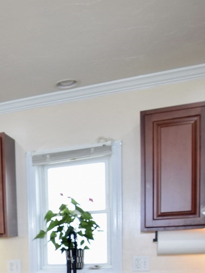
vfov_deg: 34.2
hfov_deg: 25.1
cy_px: 283
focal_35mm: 50
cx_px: -62
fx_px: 395
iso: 400
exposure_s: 1/80
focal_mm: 10
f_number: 4.5
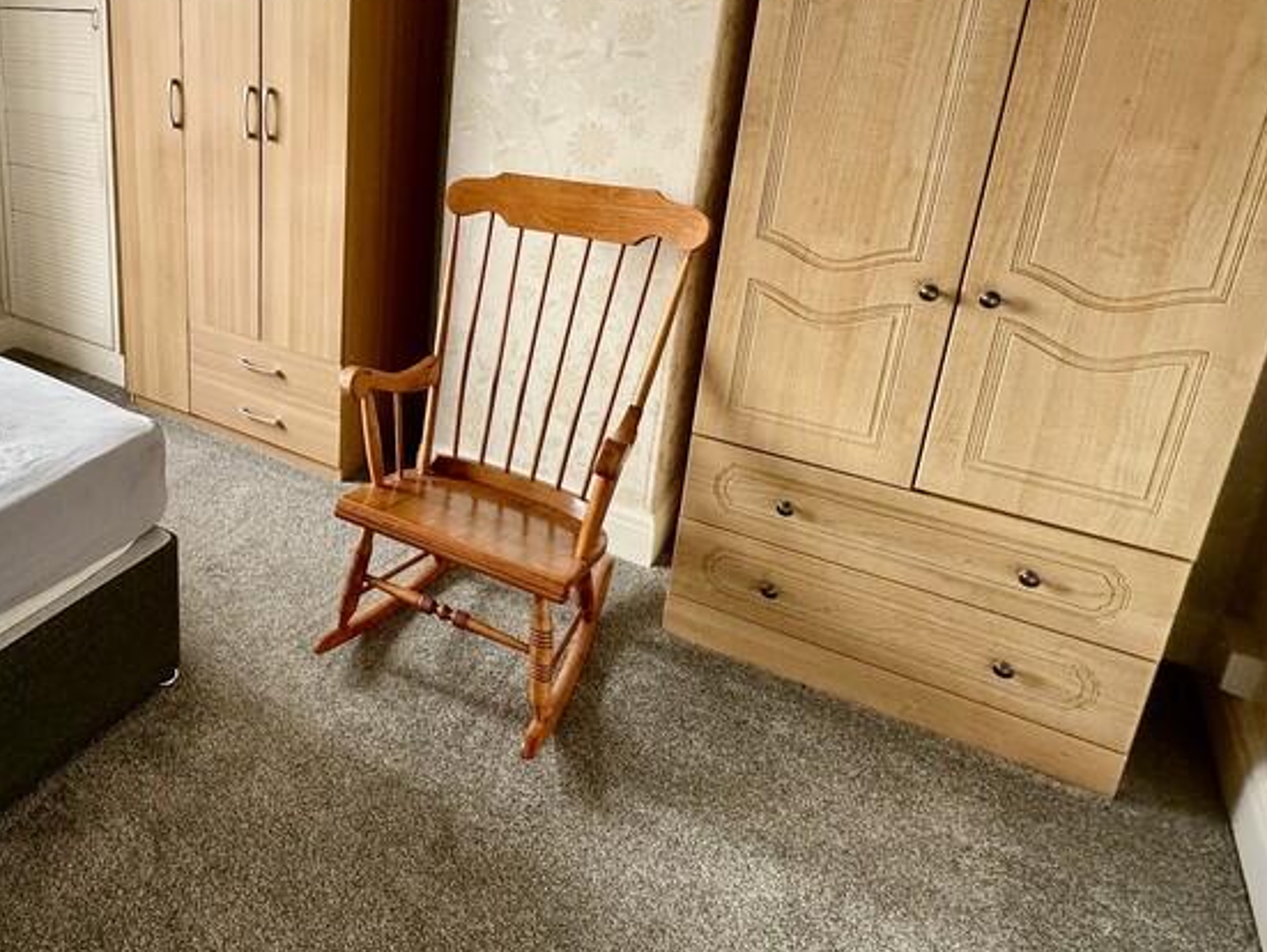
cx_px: 251
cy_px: 260
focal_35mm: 26
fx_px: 952
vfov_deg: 51.3
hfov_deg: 61.6
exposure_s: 1/99
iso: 100
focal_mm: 2.22
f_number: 2.2
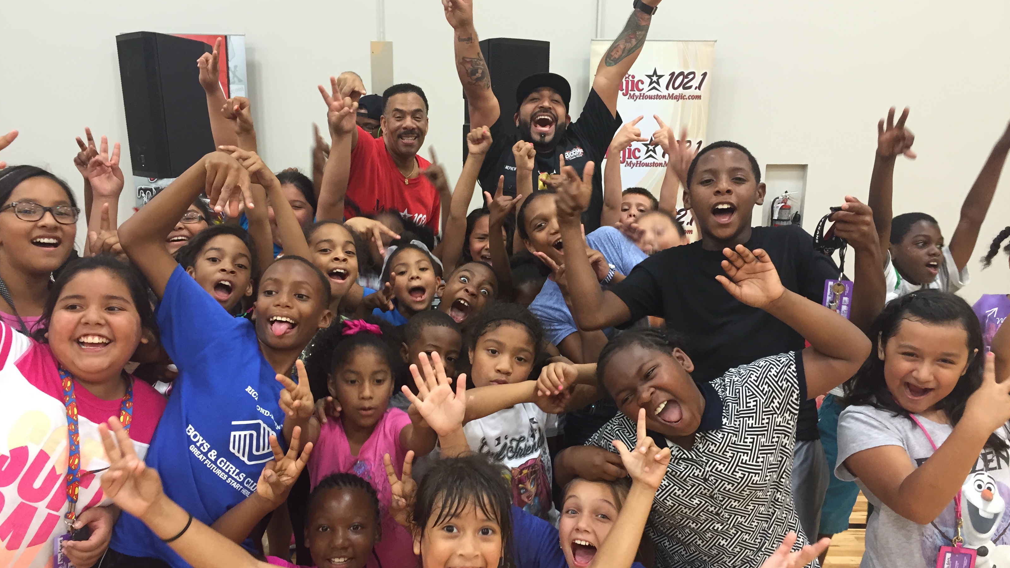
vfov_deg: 36.5
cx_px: 503
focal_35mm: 32
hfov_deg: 61.0
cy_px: 342
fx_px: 857
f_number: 2.2
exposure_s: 1/30
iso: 125
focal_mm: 4.15
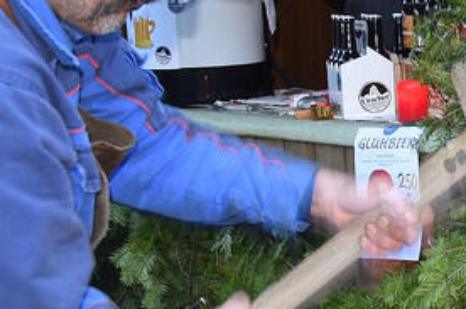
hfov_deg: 18.3
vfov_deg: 13.8
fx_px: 1266
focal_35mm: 98
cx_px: 723
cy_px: 263
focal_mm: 18
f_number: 3.5
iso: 400
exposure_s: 1/80
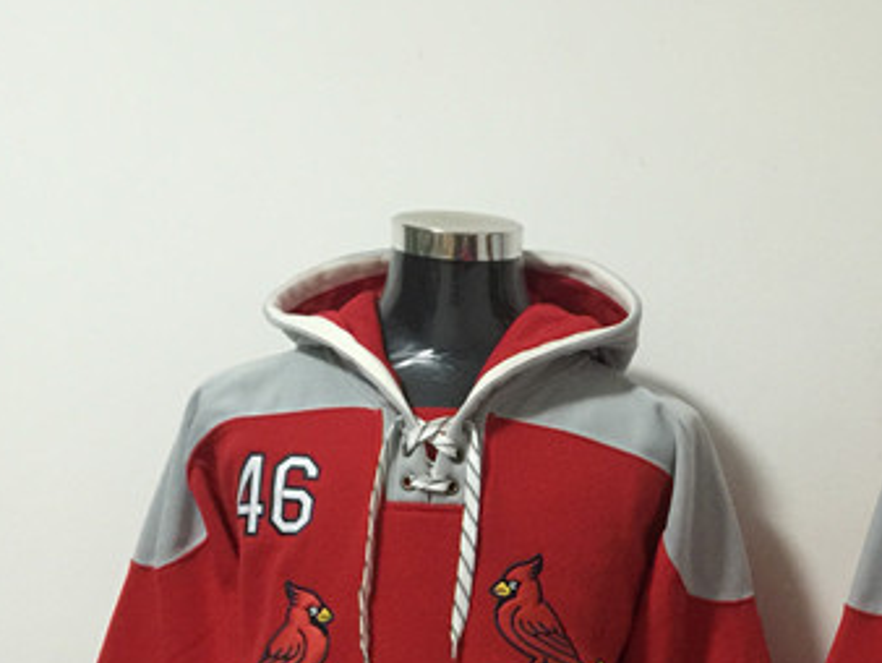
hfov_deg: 30.6
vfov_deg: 23.7
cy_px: 612
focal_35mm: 60
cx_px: 814
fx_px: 1530
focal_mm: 4.15
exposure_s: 1/8
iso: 160
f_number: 2.2
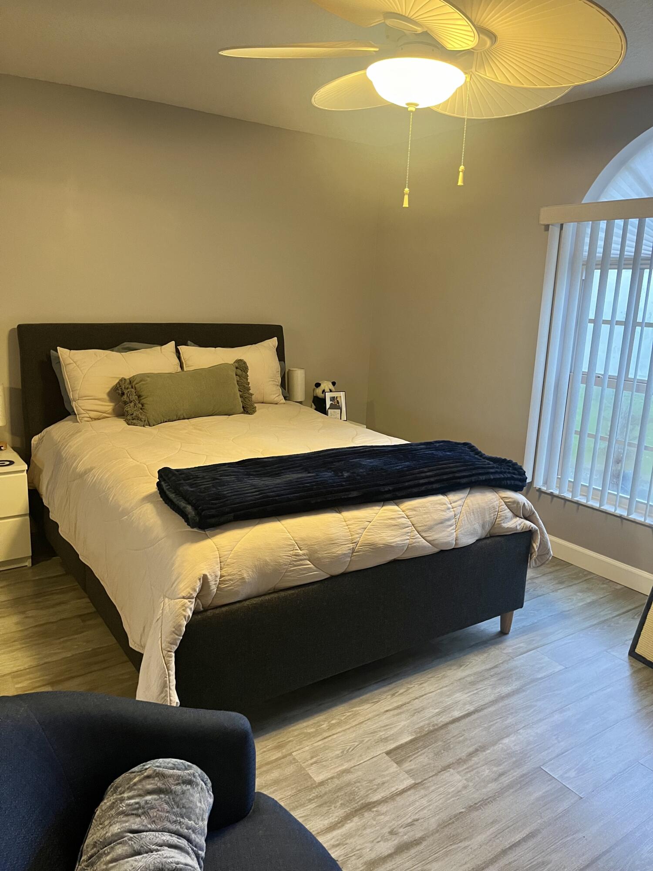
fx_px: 654
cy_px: 436
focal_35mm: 26
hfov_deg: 53.1
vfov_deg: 67.3
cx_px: 326
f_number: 1.6
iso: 500
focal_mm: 5.1
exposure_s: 1/60
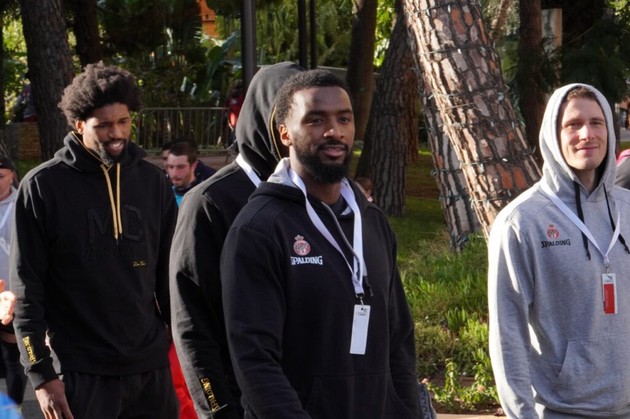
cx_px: 315
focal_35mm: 140
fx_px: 2440
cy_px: 210
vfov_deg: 9.8
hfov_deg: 14.7
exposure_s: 1/200
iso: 1250
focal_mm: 93
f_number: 18
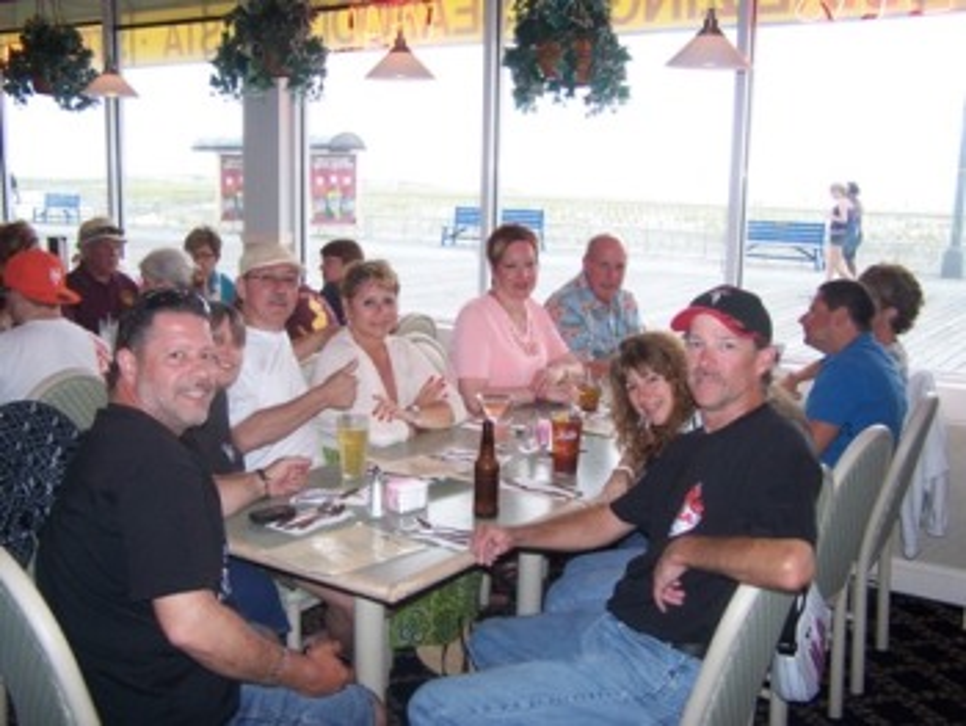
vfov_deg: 37.8
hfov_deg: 48.9
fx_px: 1061
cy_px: 363
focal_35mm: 38
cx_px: 483
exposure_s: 1/60
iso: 140
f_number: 2.8
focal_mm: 6.3
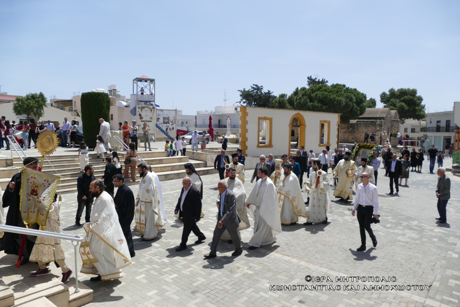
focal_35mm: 25
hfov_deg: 71.5
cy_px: 154
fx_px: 319
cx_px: 230
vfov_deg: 51.3
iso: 125
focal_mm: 9.12
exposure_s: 1/1600
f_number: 4
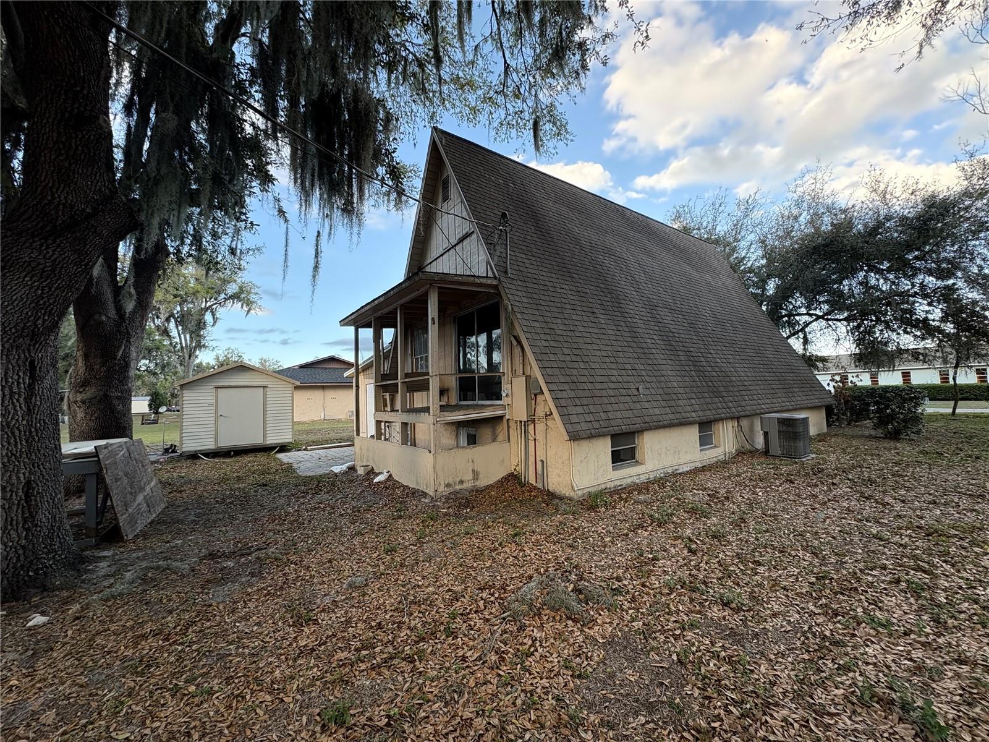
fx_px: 400
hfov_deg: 102.1
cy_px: 371
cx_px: 494
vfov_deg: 85.7
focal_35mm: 14
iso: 64
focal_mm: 2.22
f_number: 2.2
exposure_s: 1/134
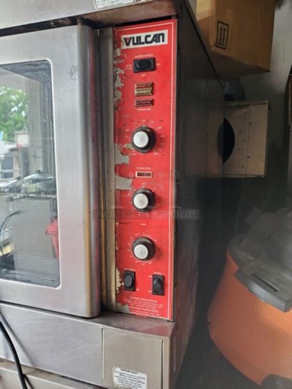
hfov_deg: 53.1
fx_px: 292
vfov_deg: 67.3
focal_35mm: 26
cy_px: 194
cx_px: 146
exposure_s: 1/31
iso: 250
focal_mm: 4.3
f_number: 2.4
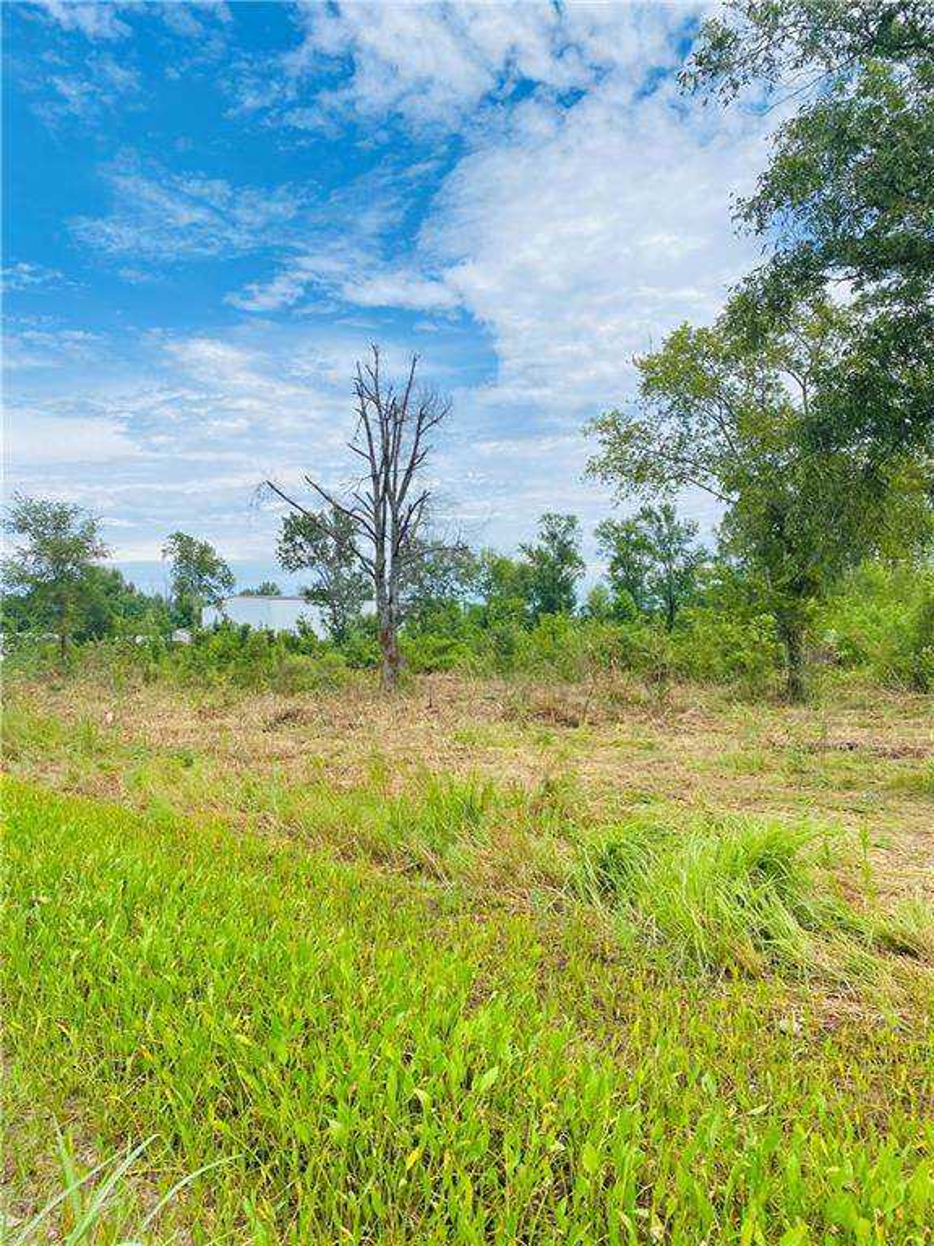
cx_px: 467
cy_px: 623
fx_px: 935
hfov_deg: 53.1
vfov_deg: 67.3
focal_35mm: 26
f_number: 1.8
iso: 32
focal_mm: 4.25
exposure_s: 1/3401
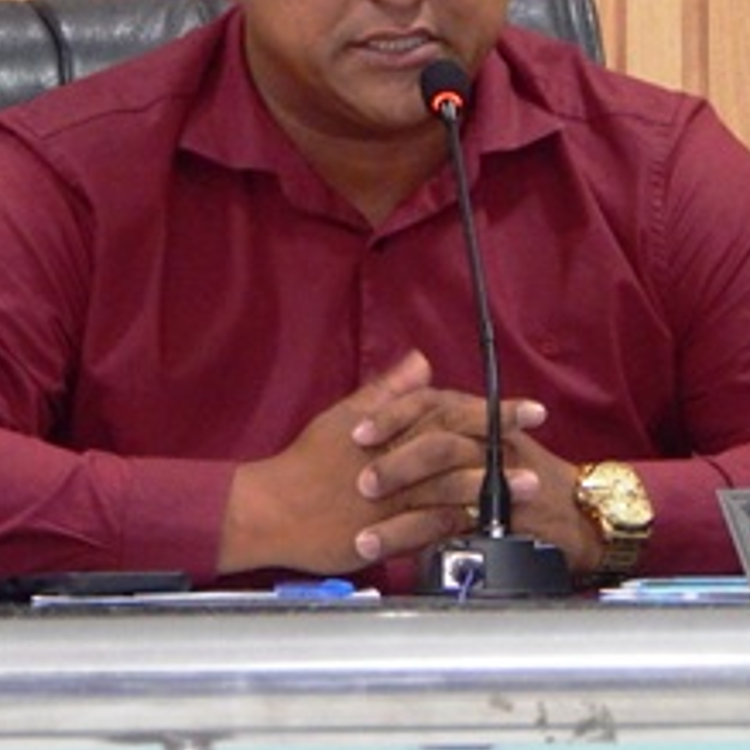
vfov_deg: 3.3
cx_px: 396
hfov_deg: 3.3
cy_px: 233
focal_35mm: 525
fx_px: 12869
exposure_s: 1/30
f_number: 5.7
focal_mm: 50.1
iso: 1600
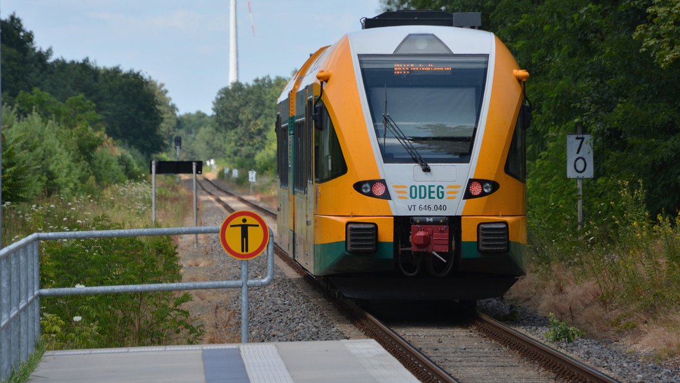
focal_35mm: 355
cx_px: 360
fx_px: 6403
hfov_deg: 6.1
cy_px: 129
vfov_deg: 3.4
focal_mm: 200
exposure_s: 1/640
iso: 250
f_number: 8
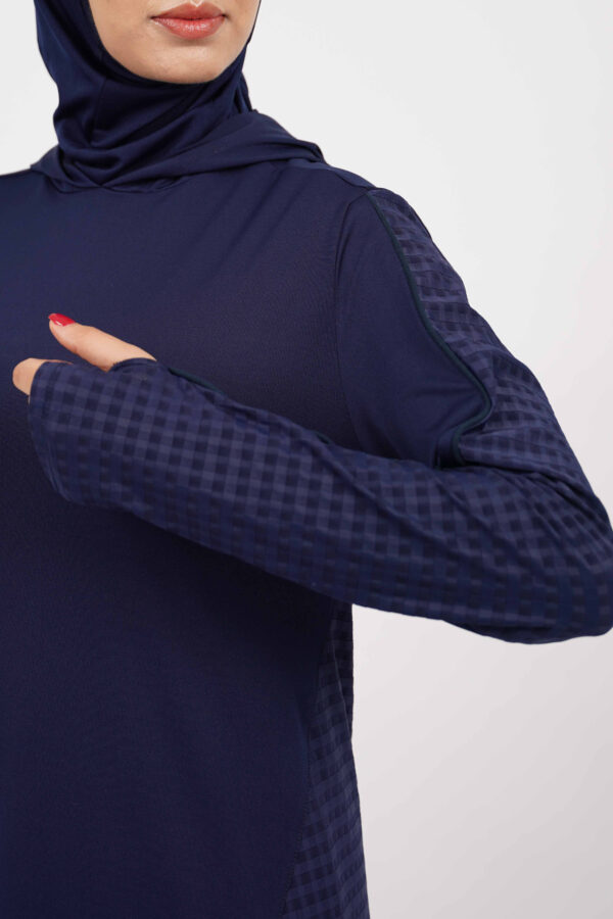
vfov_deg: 41.4
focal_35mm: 48
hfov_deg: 28.3
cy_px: 460
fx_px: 1216
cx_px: 306
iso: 100
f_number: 2.8
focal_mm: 47.6
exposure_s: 1/250
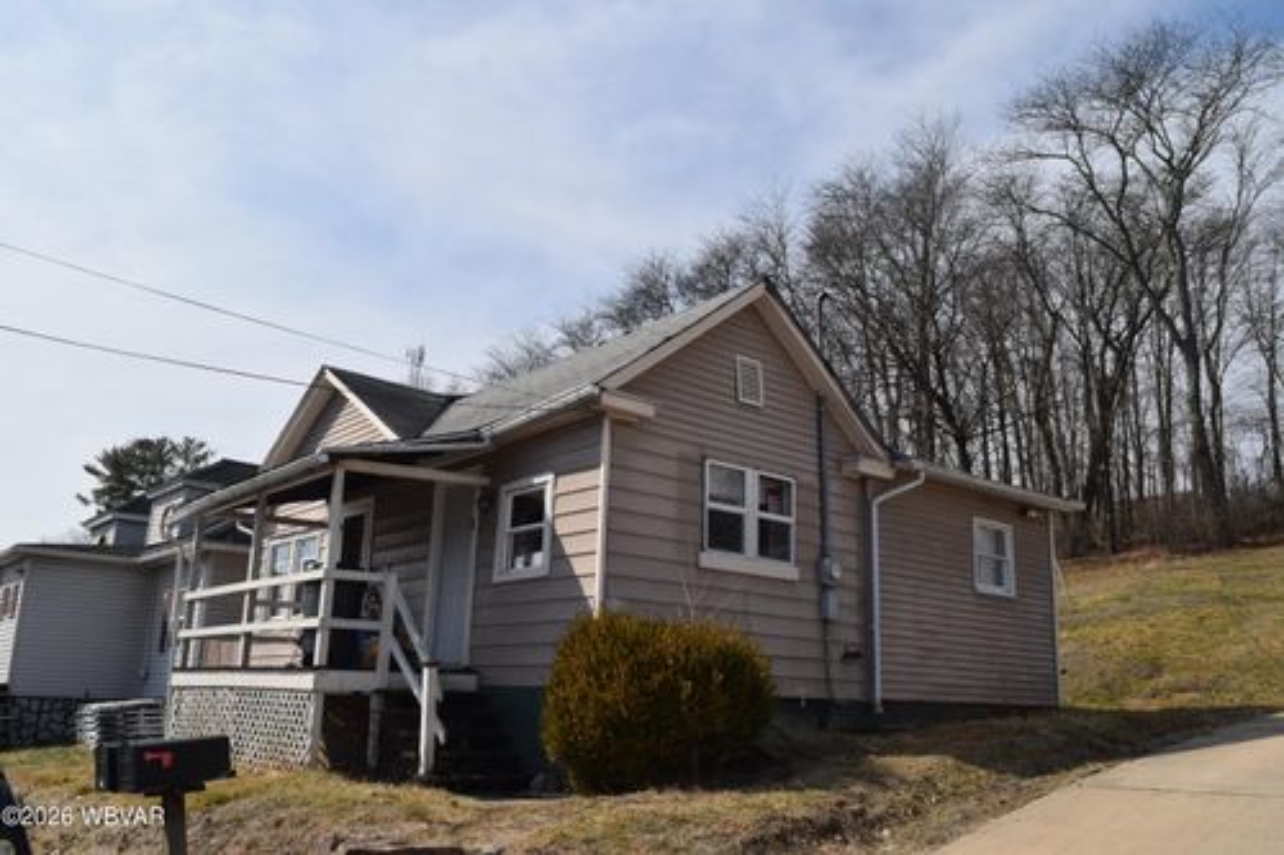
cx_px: 642
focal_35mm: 30
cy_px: 428
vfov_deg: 43.6
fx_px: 1070
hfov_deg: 61.9
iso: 100
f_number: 13
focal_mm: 20
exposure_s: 1/200
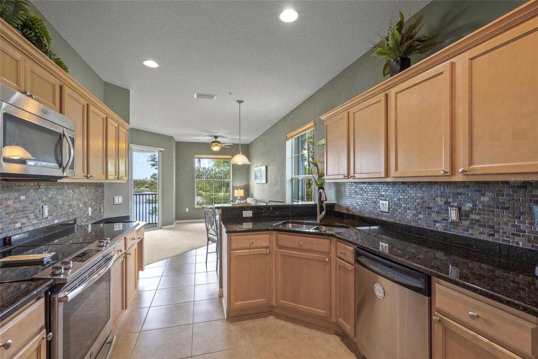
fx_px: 239
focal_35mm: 16
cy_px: 180
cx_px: 269
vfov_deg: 73.7
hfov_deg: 96.7
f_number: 6.3
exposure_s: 1/1.67
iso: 200
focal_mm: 16
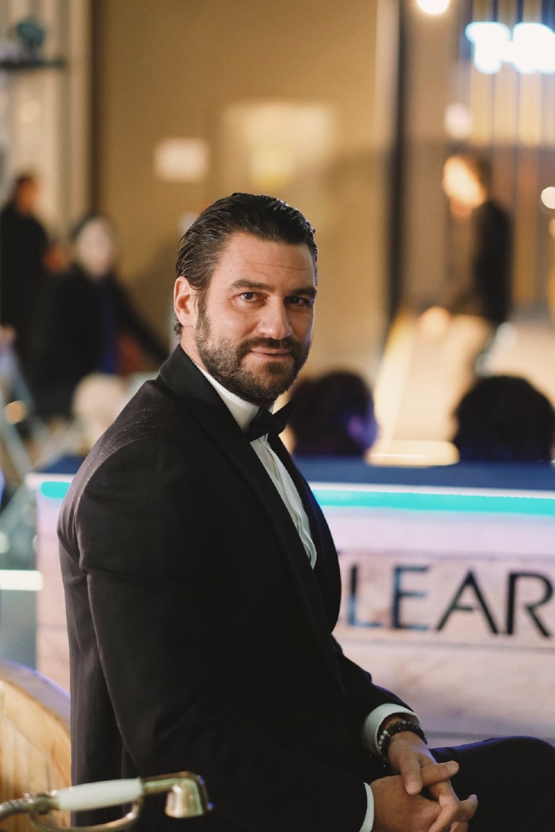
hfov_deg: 16.3
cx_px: 278
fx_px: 1942
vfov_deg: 24.2
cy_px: 416
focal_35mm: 84
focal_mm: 56
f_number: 1.2
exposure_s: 1/200
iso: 2500
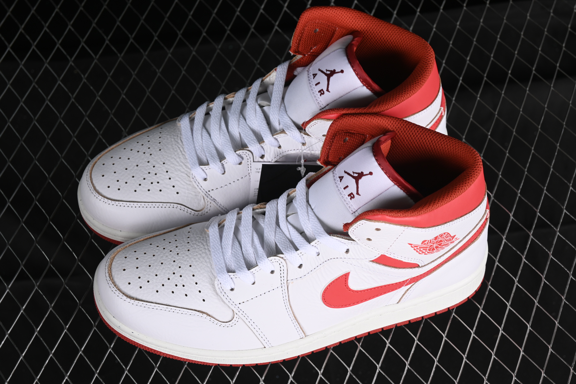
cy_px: 192
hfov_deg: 27.0
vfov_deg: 18.2
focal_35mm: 75
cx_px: 288
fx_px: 1200
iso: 160
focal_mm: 50
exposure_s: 1/100
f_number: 7.1
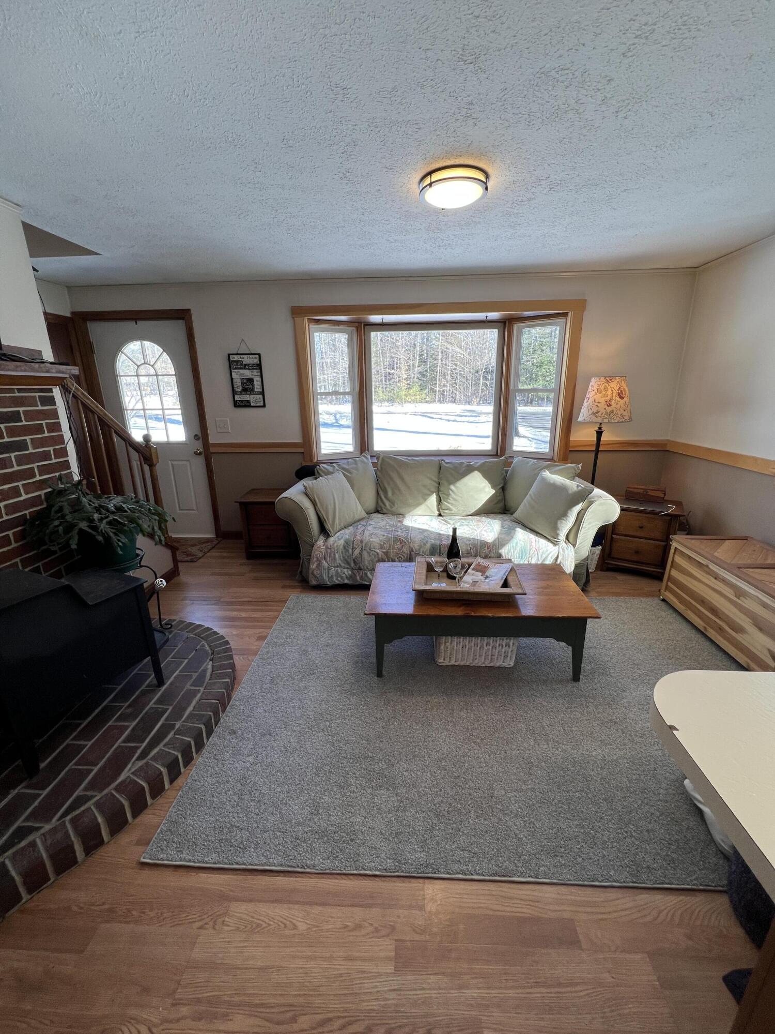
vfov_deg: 106.2
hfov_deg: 89.9
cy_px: 517
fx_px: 388
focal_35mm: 13
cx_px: 388
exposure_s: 1/120
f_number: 1.8
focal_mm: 1.57
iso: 50
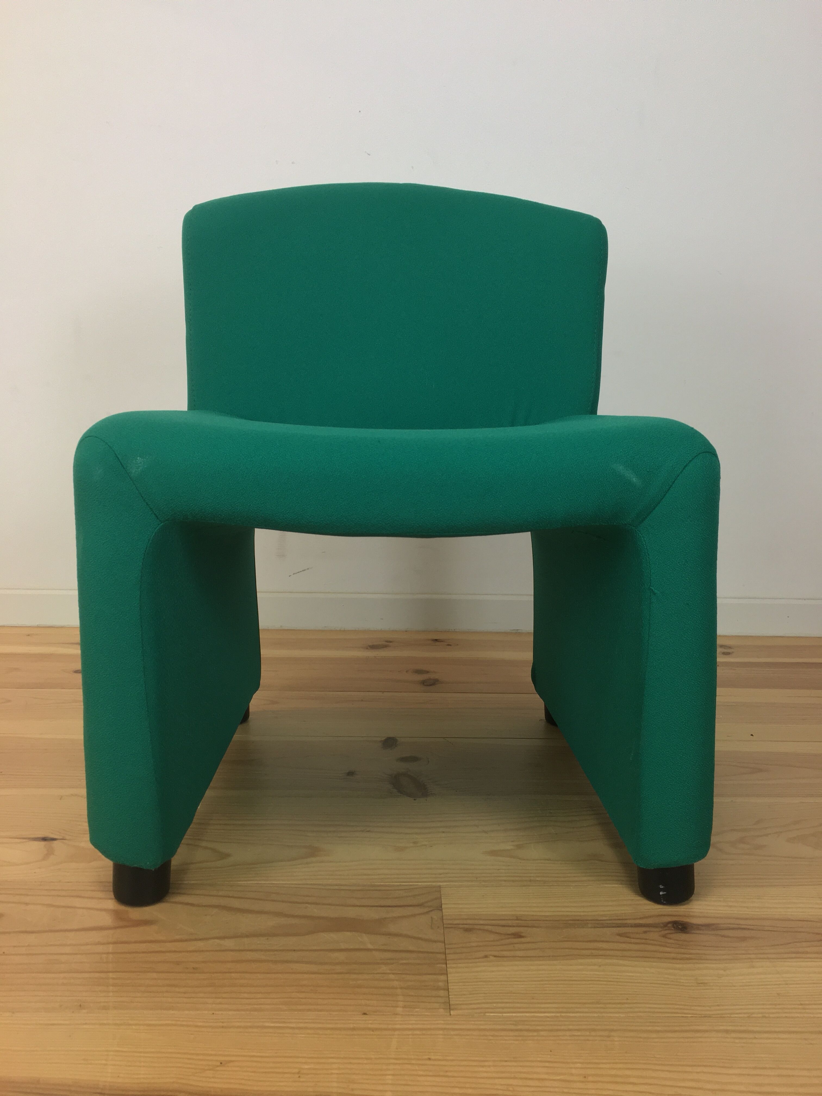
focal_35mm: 29
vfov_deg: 61.7
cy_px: 548
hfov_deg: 48.2
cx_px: 411
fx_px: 918
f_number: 2.2
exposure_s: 1/33
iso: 40
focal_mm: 4.15
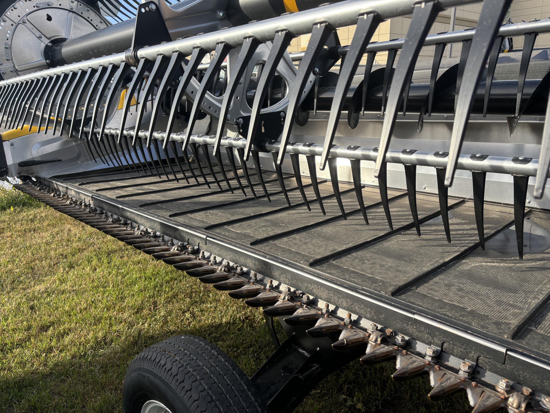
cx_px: 275
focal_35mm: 26
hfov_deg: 67.3
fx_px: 413
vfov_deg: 53.1
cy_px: 206
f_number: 1.6
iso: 50
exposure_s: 1/851
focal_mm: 5.96
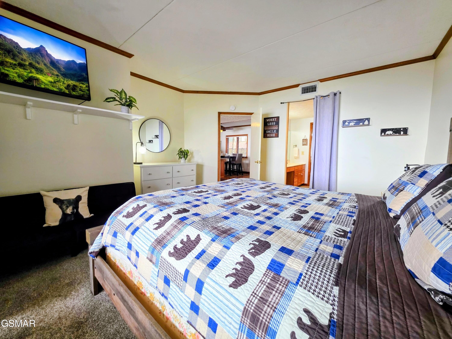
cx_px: 226
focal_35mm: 13
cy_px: 170
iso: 160
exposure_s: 1/120
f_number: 1.9
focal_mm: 2.2
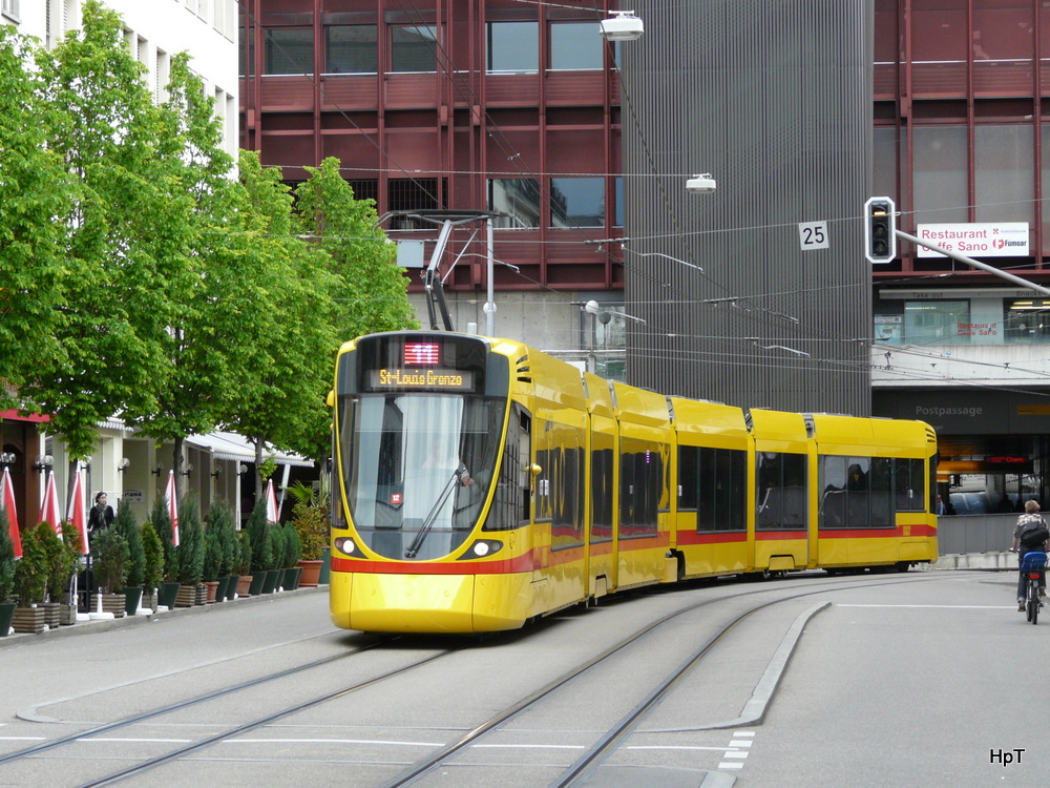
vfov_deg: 13.2
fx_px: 3397
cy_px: 394
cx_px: 525
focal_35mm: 112
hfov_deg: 17.6
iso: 160
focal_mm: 18.3
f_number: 3.6
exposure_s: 1/250
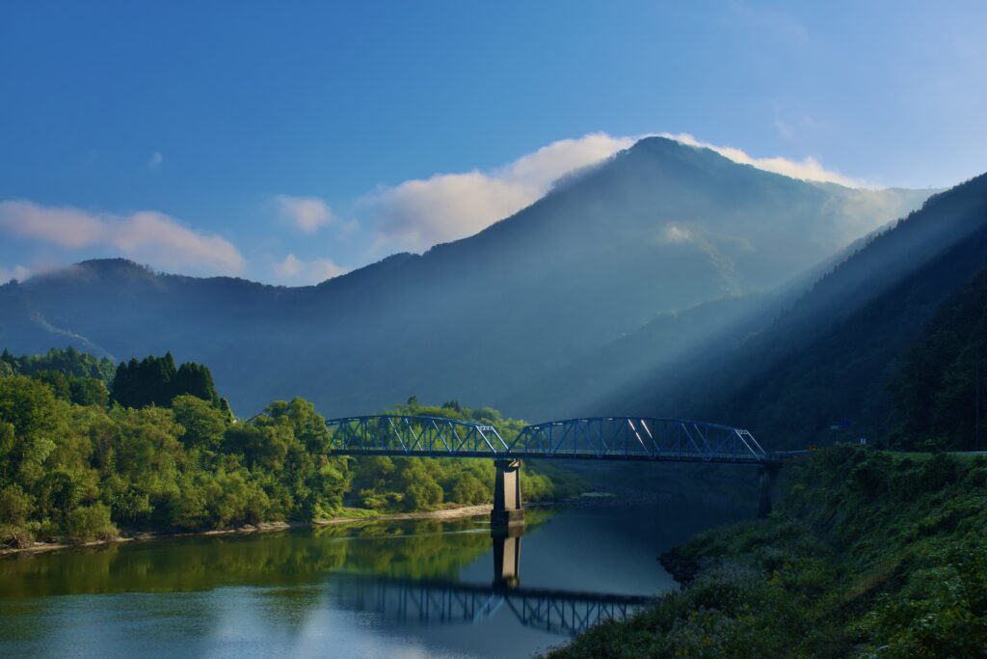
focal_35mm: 48
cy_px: 330
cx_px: 494
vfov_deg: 28.1
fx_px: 1316
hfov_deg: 41.1
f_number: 7.1
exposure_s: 1/1250
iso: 200
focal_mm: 32
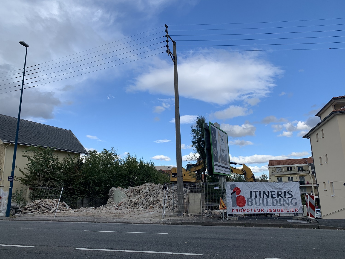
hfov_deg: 67.3
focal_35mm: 26
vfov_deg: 53.1
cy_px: 130
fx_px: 259
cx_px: 172
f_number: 1.8
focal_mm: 4.25
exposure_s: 1/1992
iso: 25
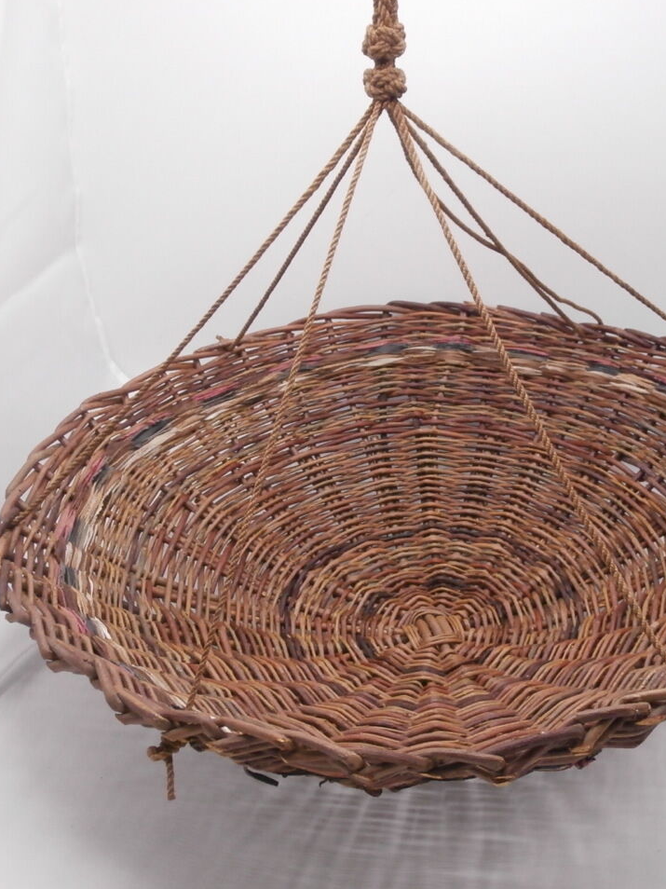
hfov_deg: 28.4
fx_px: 1309
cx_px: 438
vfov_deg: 37.5
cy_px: 443
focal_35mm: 51
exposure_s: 1/400
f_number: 3.9
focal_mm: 6.67
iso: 400
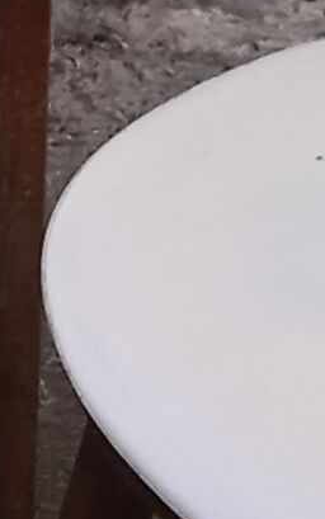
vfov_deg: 6.9
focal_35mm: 302
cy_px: -143
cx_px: -762
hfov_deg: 4.2
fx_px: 4275
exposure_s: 1/50
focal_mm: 3.43
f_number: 2.2
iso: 156
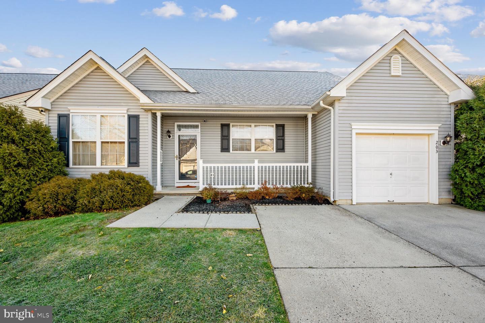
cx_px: 242
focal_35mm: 14
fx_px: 189
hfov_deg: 104.3
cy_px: 162
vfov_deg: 81.2
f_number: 8
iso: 200
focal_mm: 14
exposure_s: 1/125
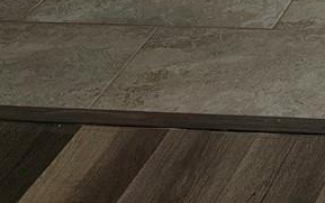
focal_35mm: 135
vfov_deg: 8.0
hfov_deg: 13.3
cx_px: 649
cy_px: -451
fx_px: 1196
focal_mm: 5.4
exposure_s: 1/120
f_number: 1.8
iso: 25
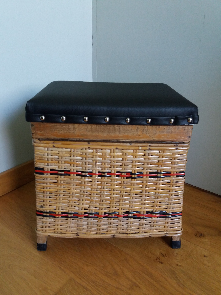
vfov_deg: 63.4
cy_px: 148
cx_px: 110
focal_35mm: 28
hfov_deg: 49.7
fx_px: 238
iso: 160
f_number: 1.9
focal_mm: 3.7
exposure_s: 1/20
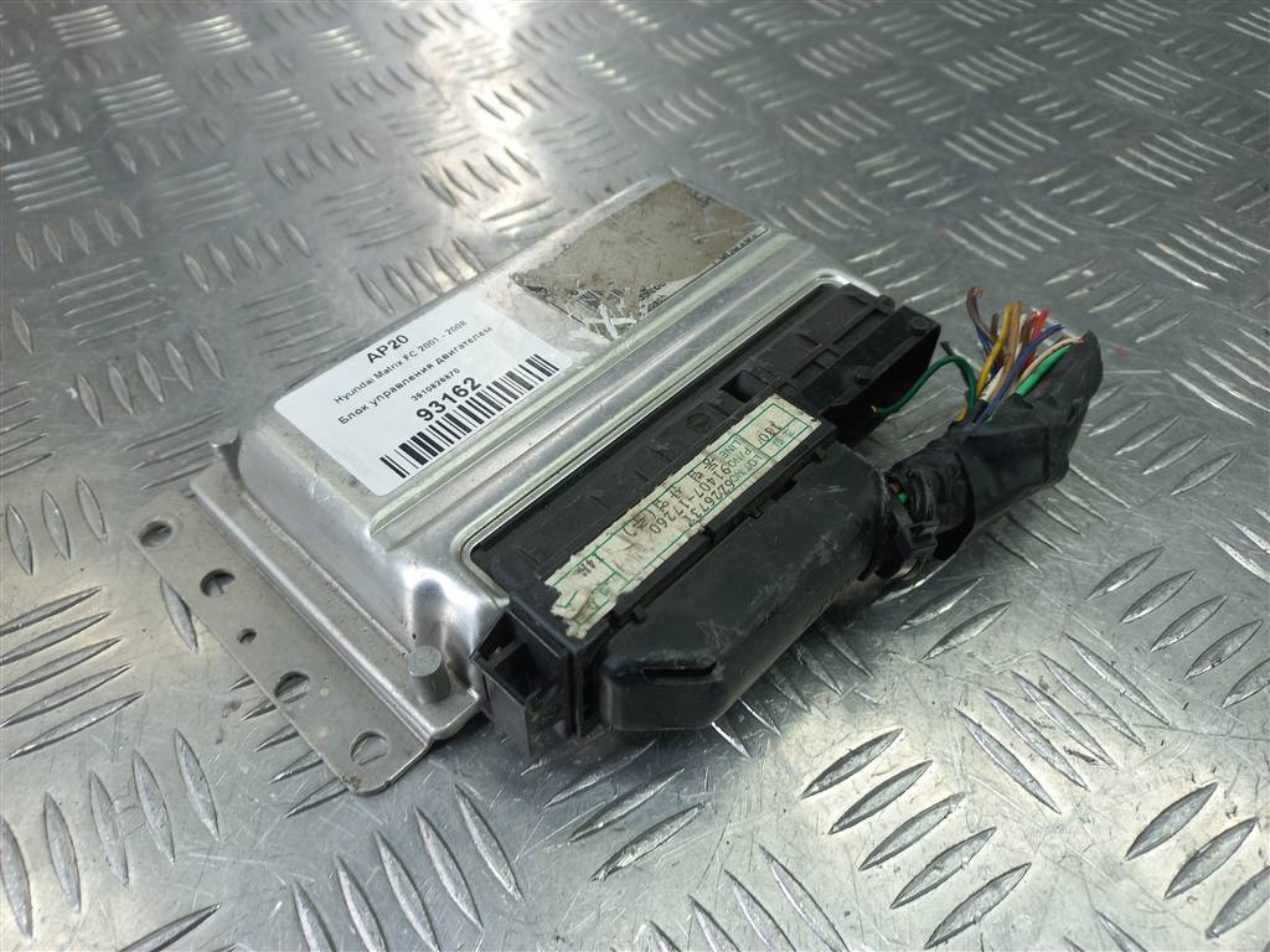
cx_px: 635
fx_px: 917
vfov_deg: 54.9
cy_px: 476
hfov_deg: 69.4
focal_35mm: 25
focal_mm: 4.6
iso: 50
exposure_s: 1/50
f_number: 1.8
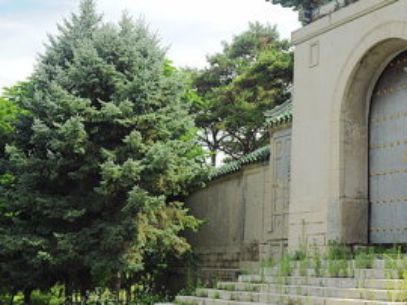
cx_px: 335
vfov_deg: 24.4
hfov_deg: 31.7
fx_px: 693
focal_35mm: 59
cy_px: 68
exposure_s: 1/160
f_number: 6.3
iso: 320
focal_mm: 24
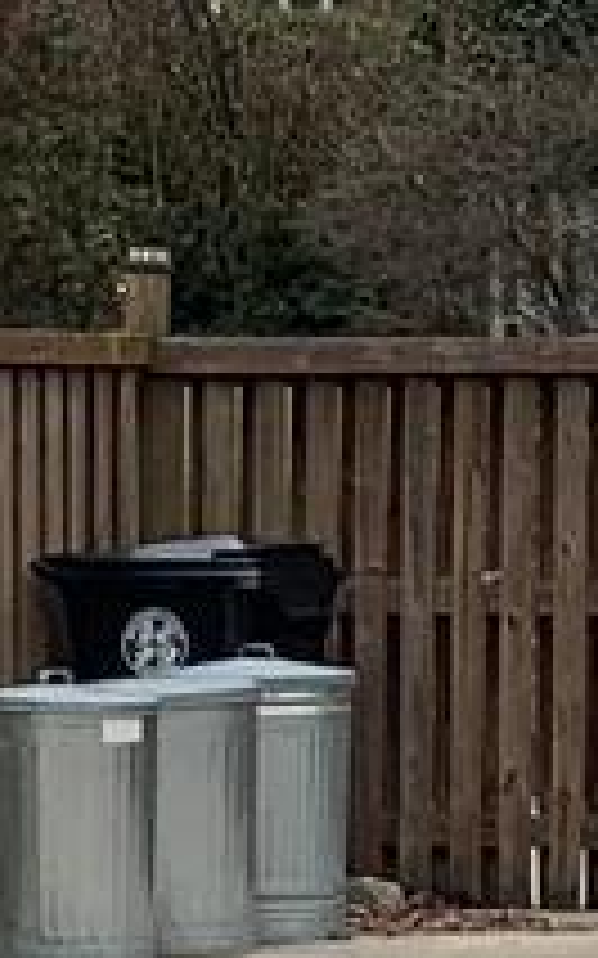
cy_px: 351
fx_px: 6915
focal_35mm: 265
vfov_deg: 7.9
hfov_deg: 4.9
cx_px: 99
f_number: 1.8
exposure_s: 1/570
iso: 25
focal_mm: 4.25
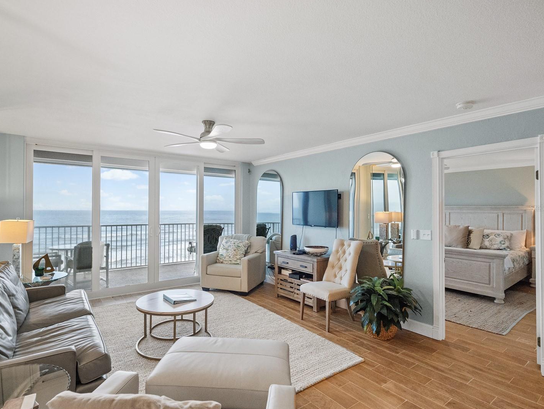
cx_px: 260
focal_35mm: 18
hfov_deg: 87.7
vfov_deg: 71.6
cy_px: 208
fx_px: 283
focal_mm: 8
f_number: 4
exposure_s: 1/160
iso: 1600
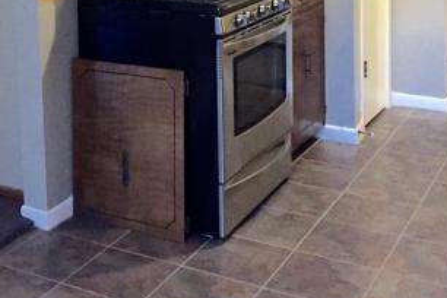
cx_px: 117
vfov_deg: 20.5
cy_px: -38
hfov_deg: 31.4
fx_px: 782
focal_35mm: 63
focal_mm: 4.15
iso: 400
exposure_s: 1/15
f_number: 2.2
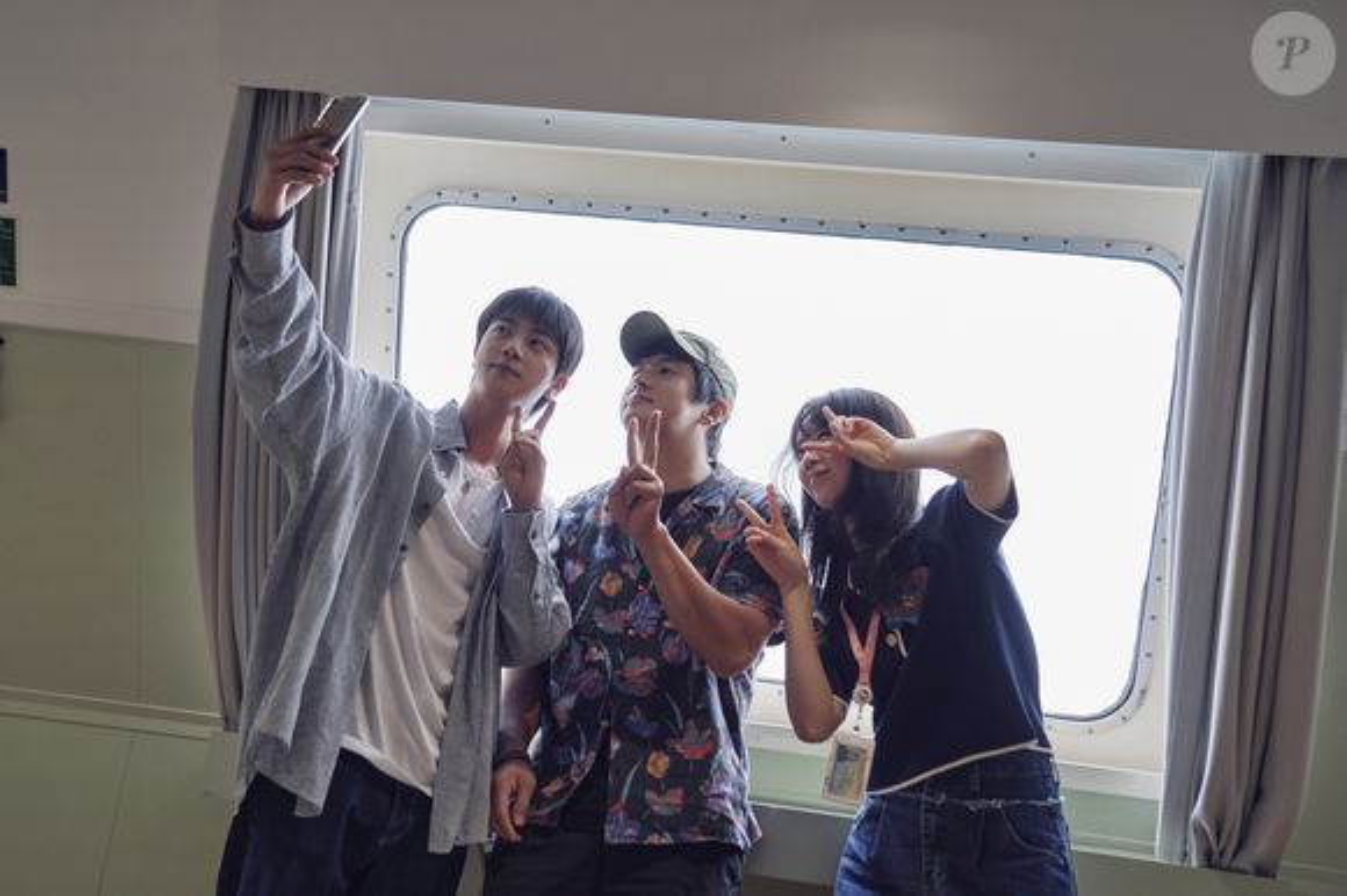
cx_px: 674
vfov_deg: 37.8
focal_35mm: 35
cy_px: 448
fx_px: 1309
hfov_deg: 54.5
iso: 800
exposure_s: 1/500
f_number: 4
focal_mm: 35
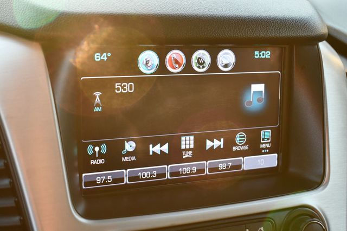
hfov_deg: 33.4
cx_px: 174
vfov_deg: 22.6
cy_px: 116
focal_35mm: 60
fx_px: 578
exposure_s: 1/125
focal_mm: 40
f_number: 4.8
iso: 900
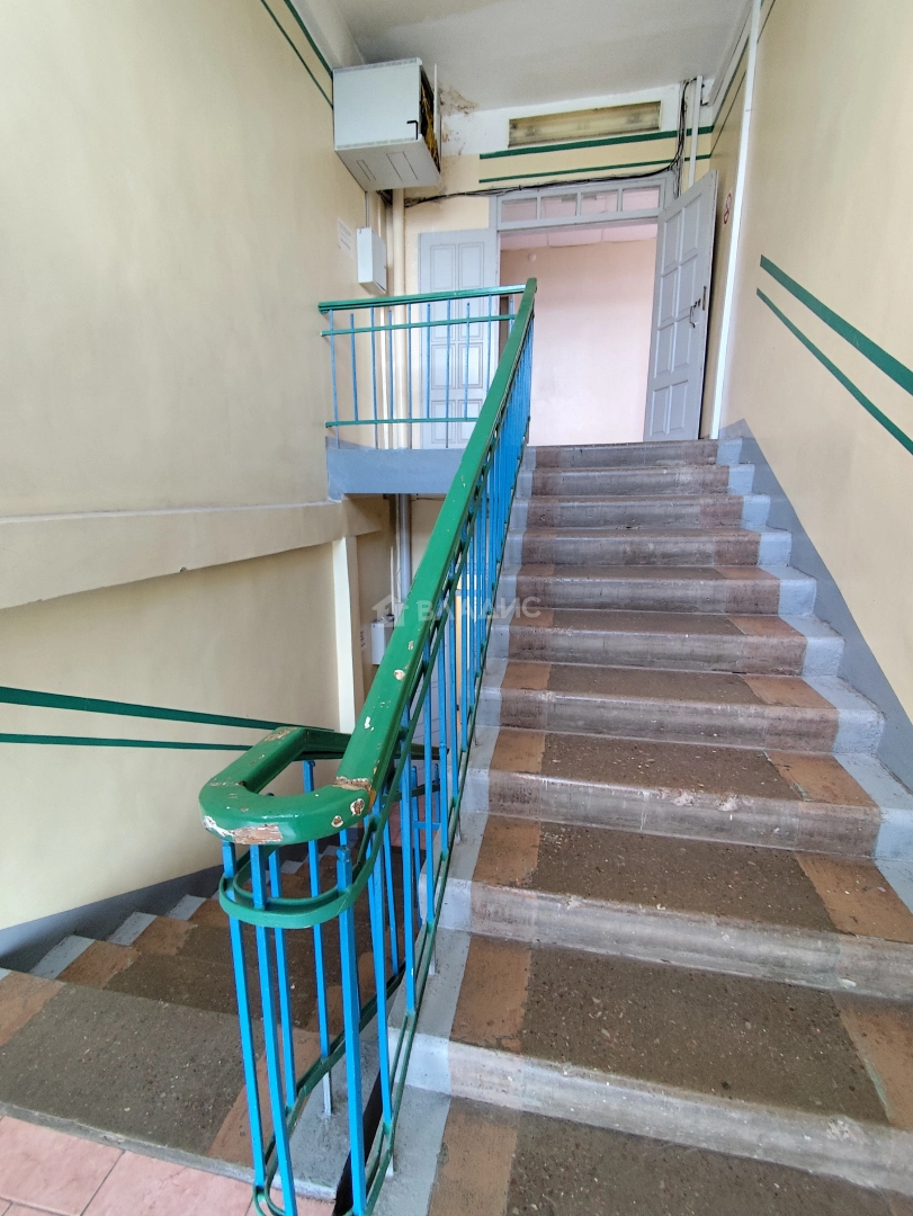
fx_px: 562
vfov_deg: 94.5
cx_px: 456
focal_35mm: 16
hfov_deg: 78.1
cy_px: 608
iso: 250
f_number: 2.2
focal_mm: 1.65
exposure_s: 1/50
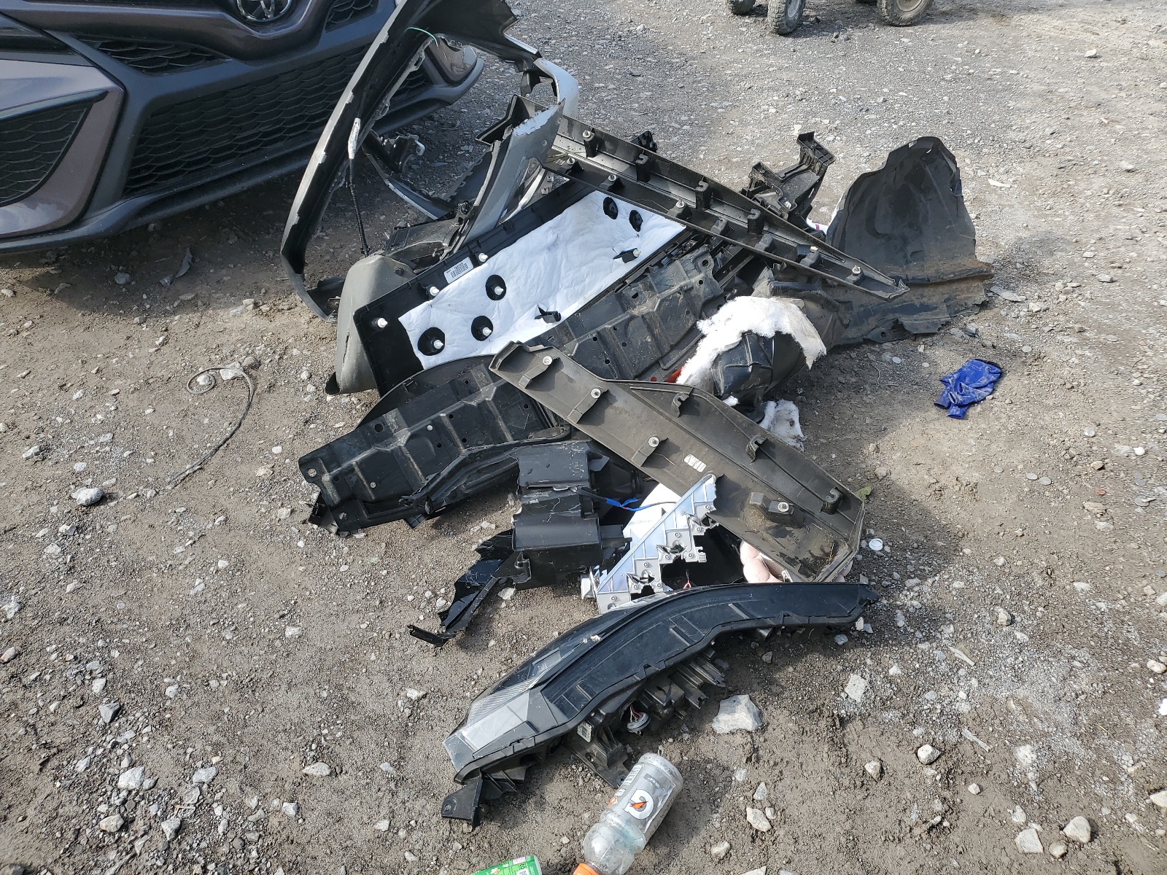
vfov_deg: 53.1
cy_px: 438
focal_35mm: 26
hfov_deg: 67.3
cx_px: 584
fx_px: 877
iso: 50
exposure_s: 1/1429
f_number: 1.5
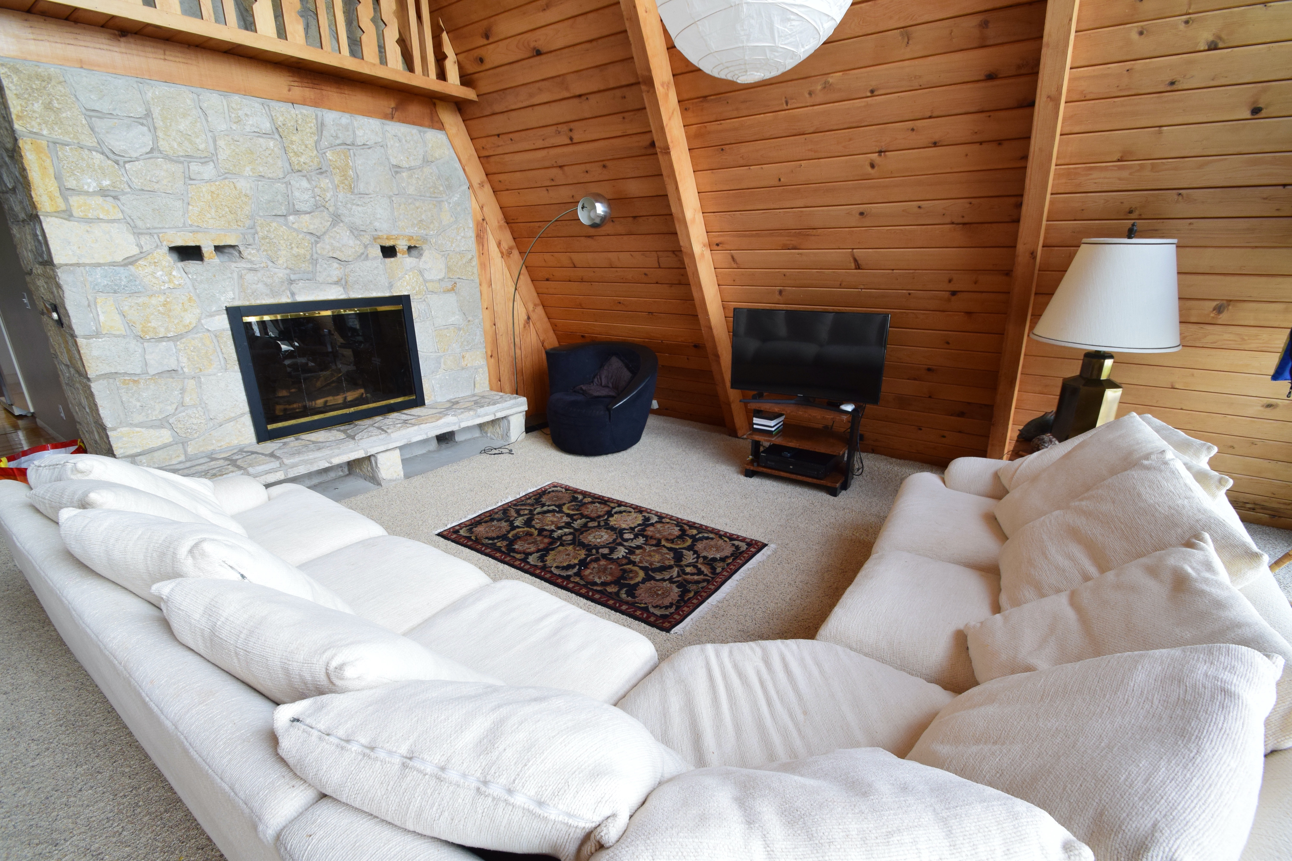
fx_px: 538
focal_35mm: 15
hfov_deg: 100.4
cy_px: 430
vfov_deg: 77.3
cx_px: 646
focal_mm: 10
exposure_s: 1/60
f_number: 8
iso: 900
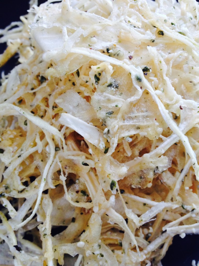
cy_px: 133
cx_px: 100
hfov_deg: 40.7
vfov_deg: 52.6
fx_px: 268
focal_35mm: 35
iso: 100
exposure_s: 1/120
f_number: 2.4
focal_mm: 4.28
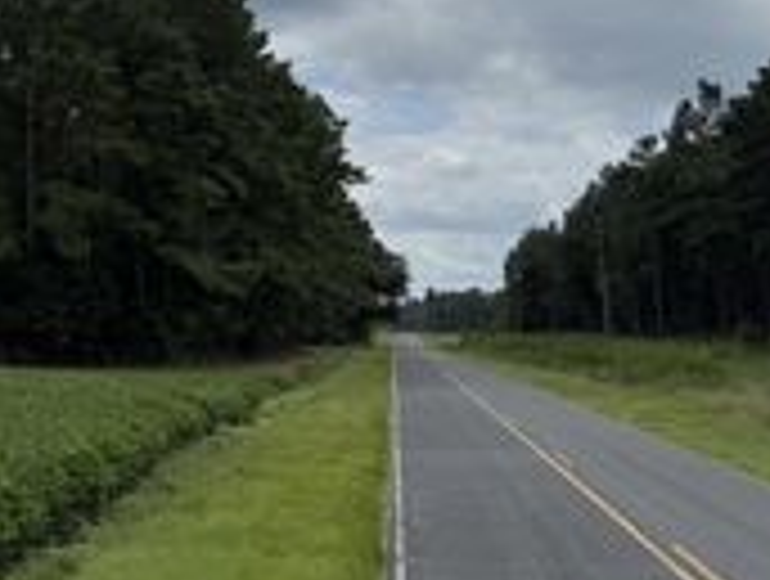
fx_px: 1248
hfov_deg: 31.1
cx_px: -45
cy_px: 117
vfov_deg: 25.7
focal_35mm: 56
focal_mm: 6.76
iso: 80
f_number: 1.78
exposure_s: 1/11905
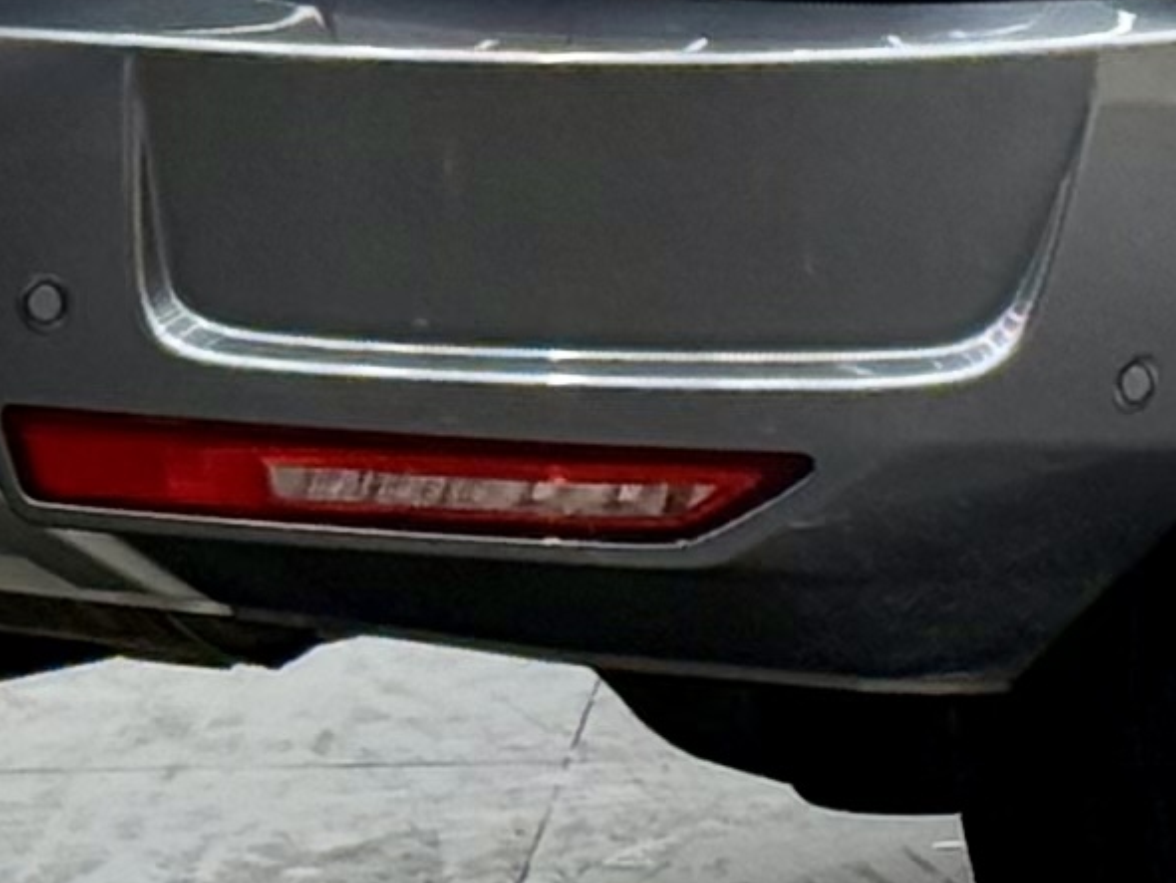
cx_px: 1431
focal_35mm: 328
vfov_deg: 4.5
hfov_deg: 6.0
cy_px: -399
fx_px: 11148
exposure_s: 1/100
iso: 100
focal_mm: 6.76
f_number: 1.78
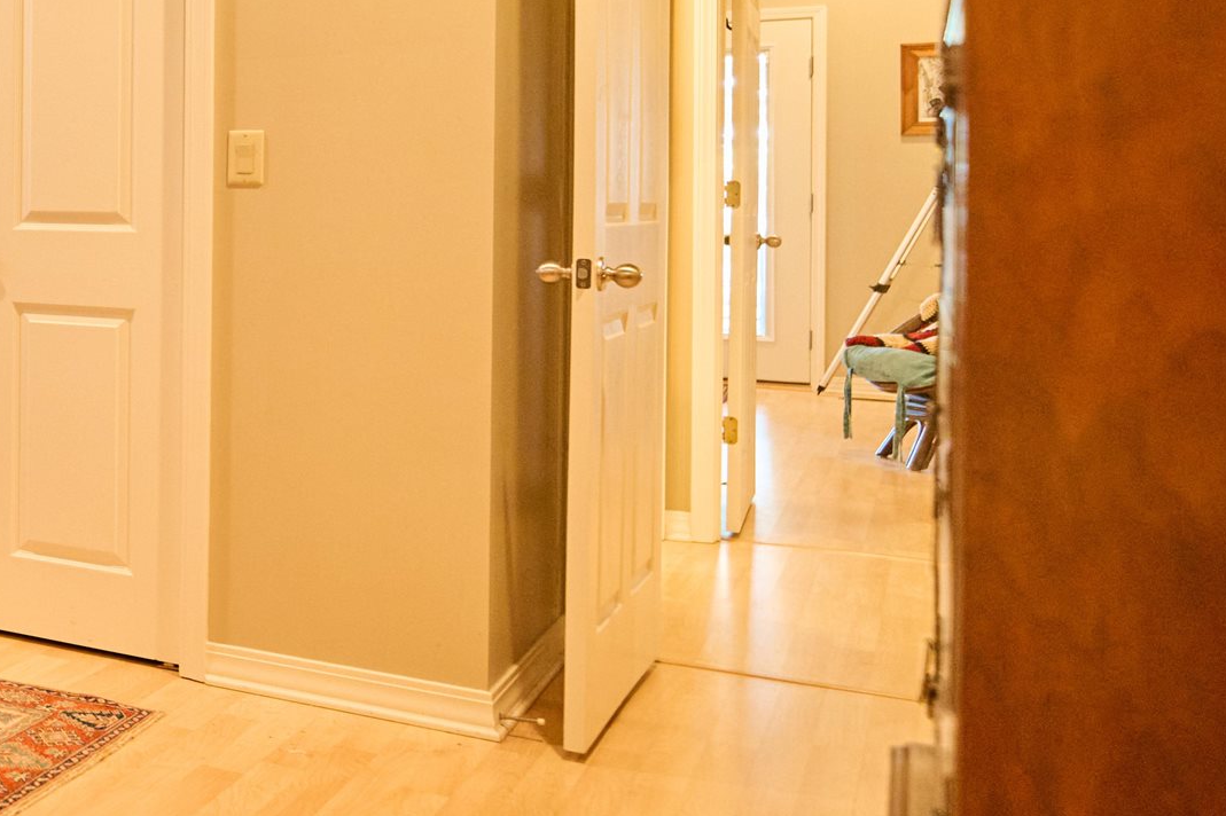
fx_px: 1566
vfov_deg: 28.7
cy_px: 195
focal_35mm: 46
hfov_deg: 30.2
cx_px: -492
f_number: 2.2
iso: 3200
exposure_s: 1/40
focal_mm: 16
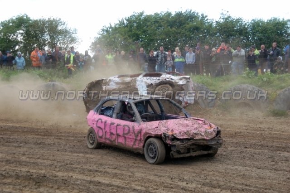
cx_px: 145
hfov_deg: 29.3
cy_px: 96
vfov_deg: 19.7
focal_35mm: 69
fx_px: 556
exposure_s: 1/500
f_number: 5
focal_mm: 46
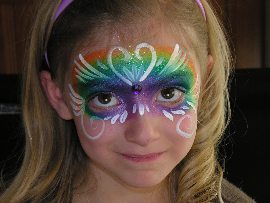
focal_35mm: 115
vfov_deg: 12.9
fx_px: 897
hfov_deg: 17.1
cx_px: 135
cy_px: 102
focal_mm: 29.3
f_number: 3.7
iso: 50
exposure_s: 1/30
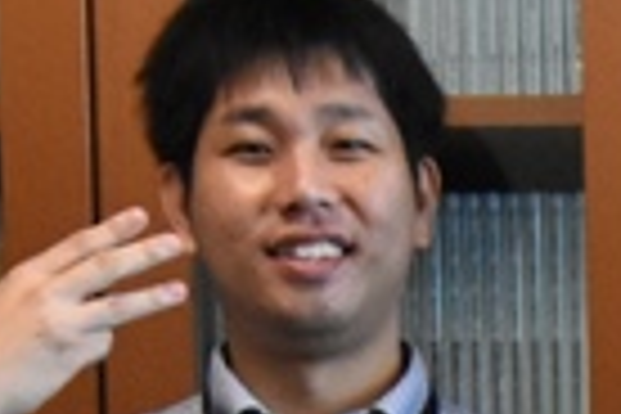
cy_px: 1305
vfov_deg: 6.5
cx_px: 1152
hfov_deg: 10.2
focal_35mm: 189
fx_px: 3255
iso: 2500
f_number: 6.3
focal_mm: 17
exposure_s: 1/160
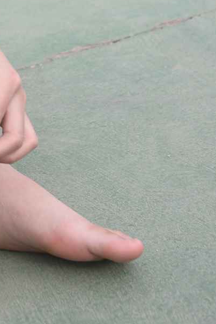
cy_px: -126
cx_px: -181
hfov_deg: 9.9
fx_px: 1171
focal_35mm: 130
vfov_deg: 14.9
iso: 160
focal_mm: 35
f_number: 5.6
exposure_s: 1/640
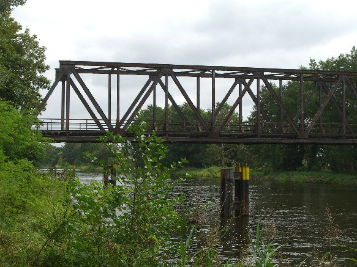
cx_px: 178
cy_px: 134
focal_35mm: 68
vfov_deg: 21.6
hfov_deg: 28.6
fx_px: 701
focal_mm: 14.2
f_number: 5.6
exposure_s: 1/200
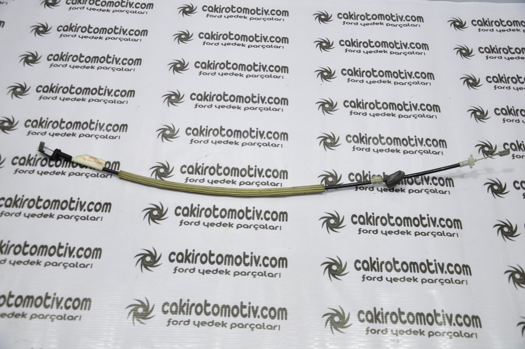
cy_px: 174
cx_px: 262
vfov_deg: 36.8
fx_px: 524
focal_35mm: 36
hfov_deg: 53.2
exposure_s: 1/40
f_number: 4.5
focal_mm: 24
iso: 200
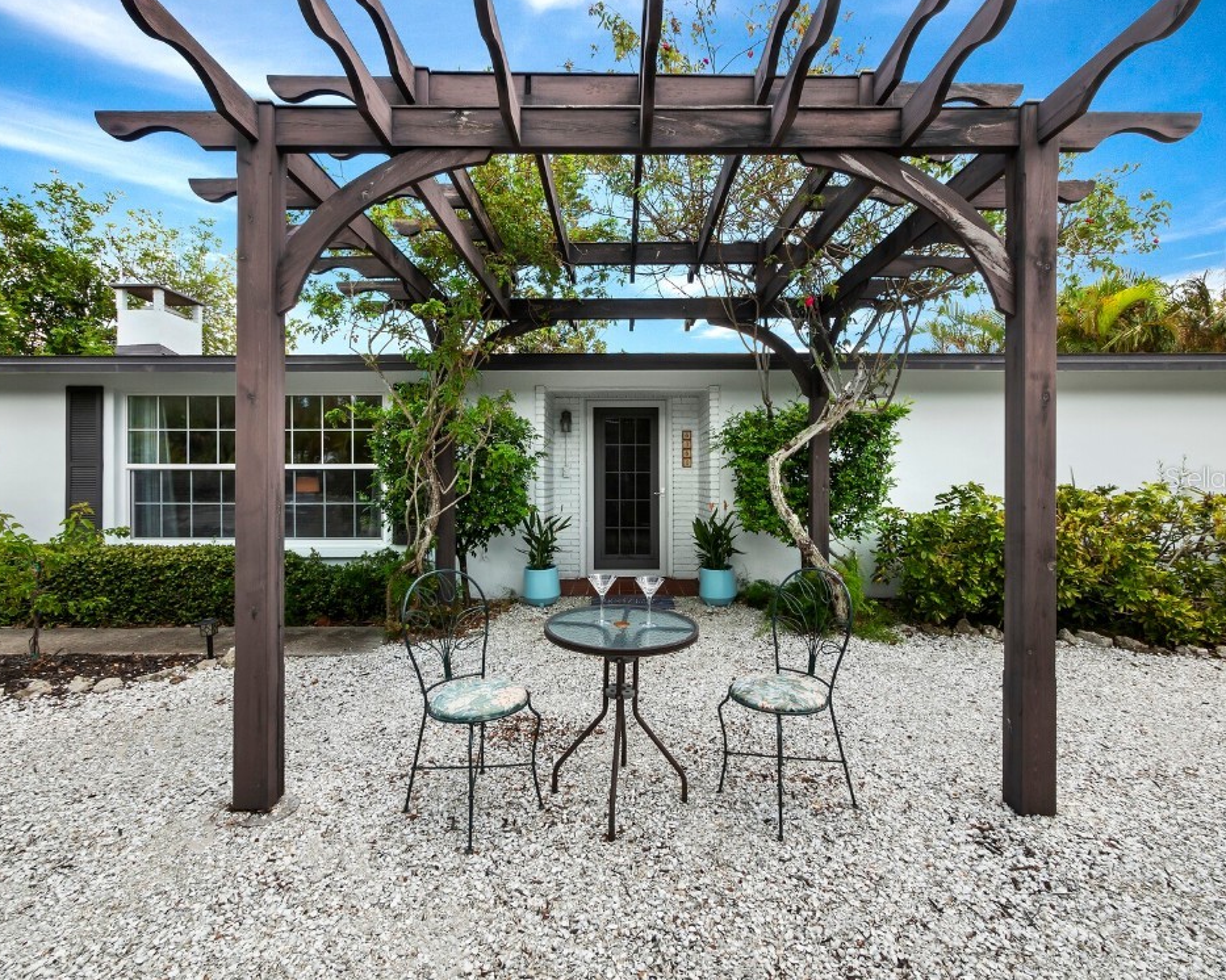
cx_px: 616
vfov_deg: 84.0
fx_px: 544
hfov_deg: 96.8
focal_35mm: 15
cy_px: 477
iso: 400
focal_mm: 7
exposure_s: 1/80
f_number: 9
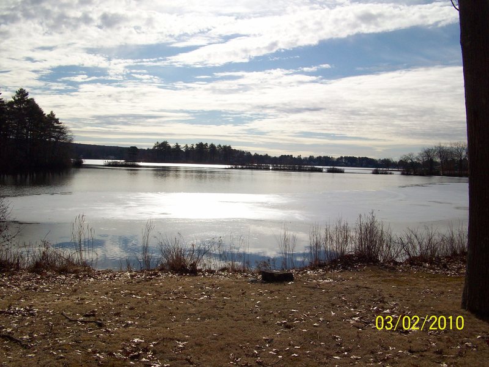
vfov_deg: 41.8
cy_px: 184
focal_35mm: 34
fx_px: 480
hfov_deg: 54.0
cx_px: 244
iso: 80
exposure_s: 1/1401
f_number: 5.5
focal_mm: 5.7
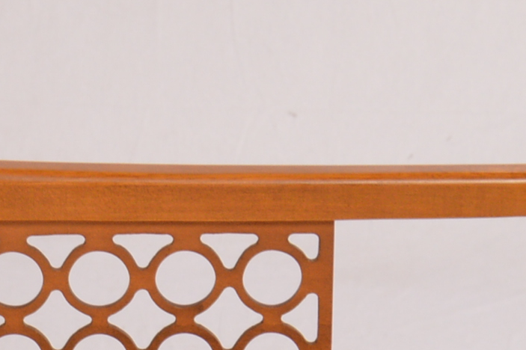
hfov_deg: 8.9
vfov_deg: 5.8
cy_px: 654
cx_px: -13
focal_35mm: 231
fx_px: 3373
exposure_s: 1/160
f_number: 5.6
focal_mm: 24
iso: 200
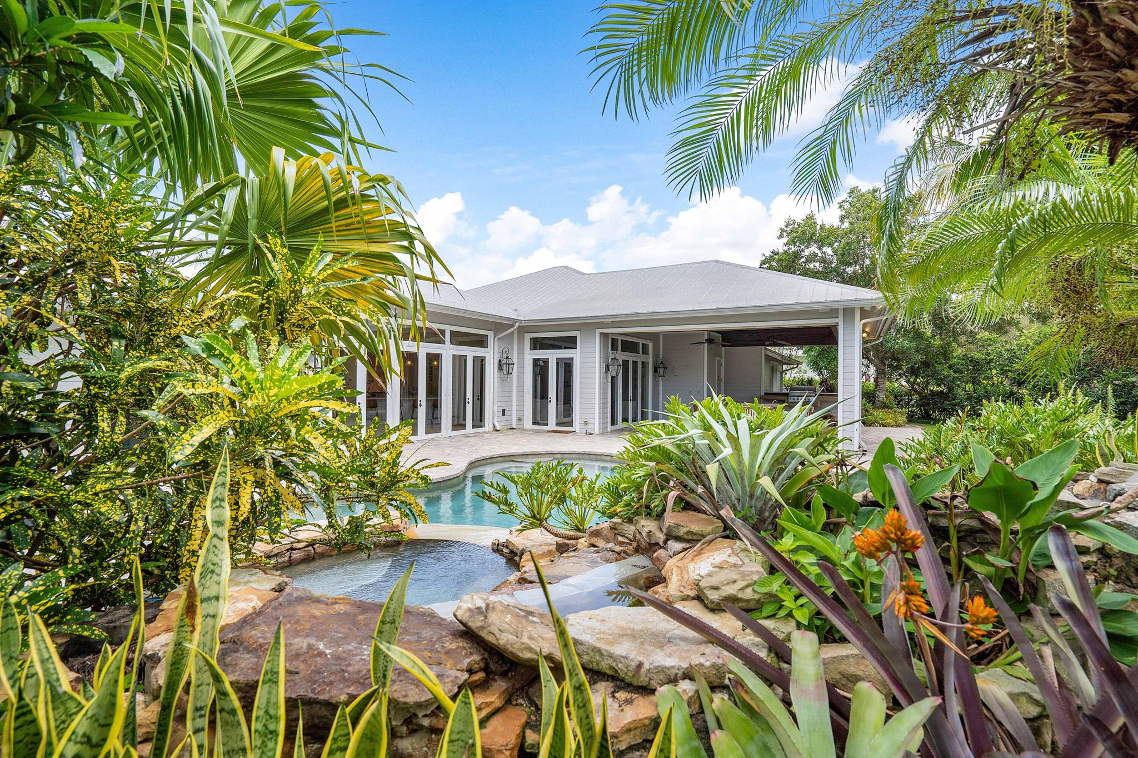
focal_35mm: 16
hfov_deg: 96.8
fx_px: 506
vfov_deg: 73.7
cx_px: 569
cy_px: 379
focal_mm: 16
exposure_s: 1/125
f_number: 8
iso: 160
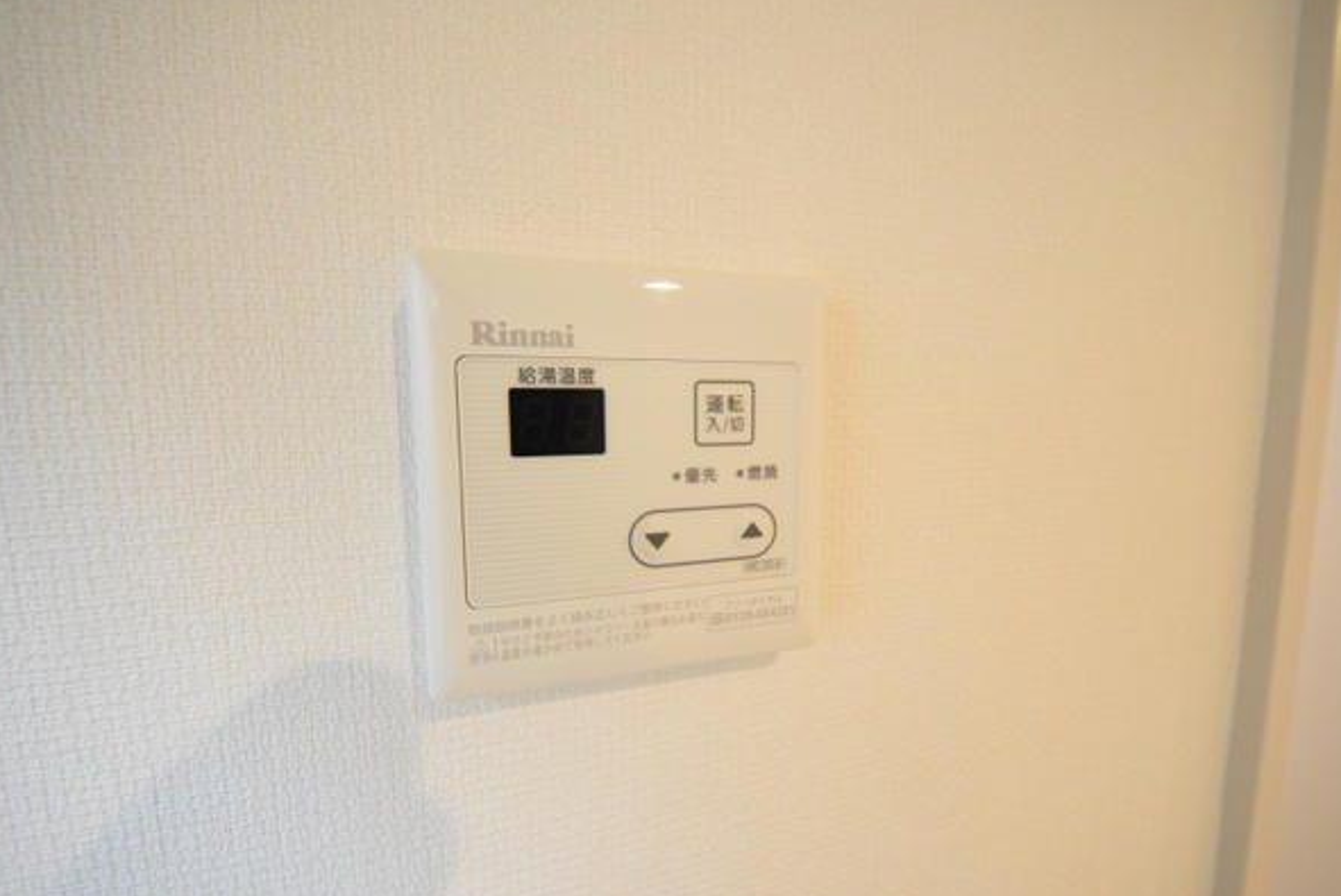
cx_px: 665
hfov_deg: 108.3
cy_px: 465
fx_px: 485
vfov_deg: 85.5
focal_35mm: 13
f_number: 5.6
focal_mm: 8
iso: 3200
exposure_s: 1/125
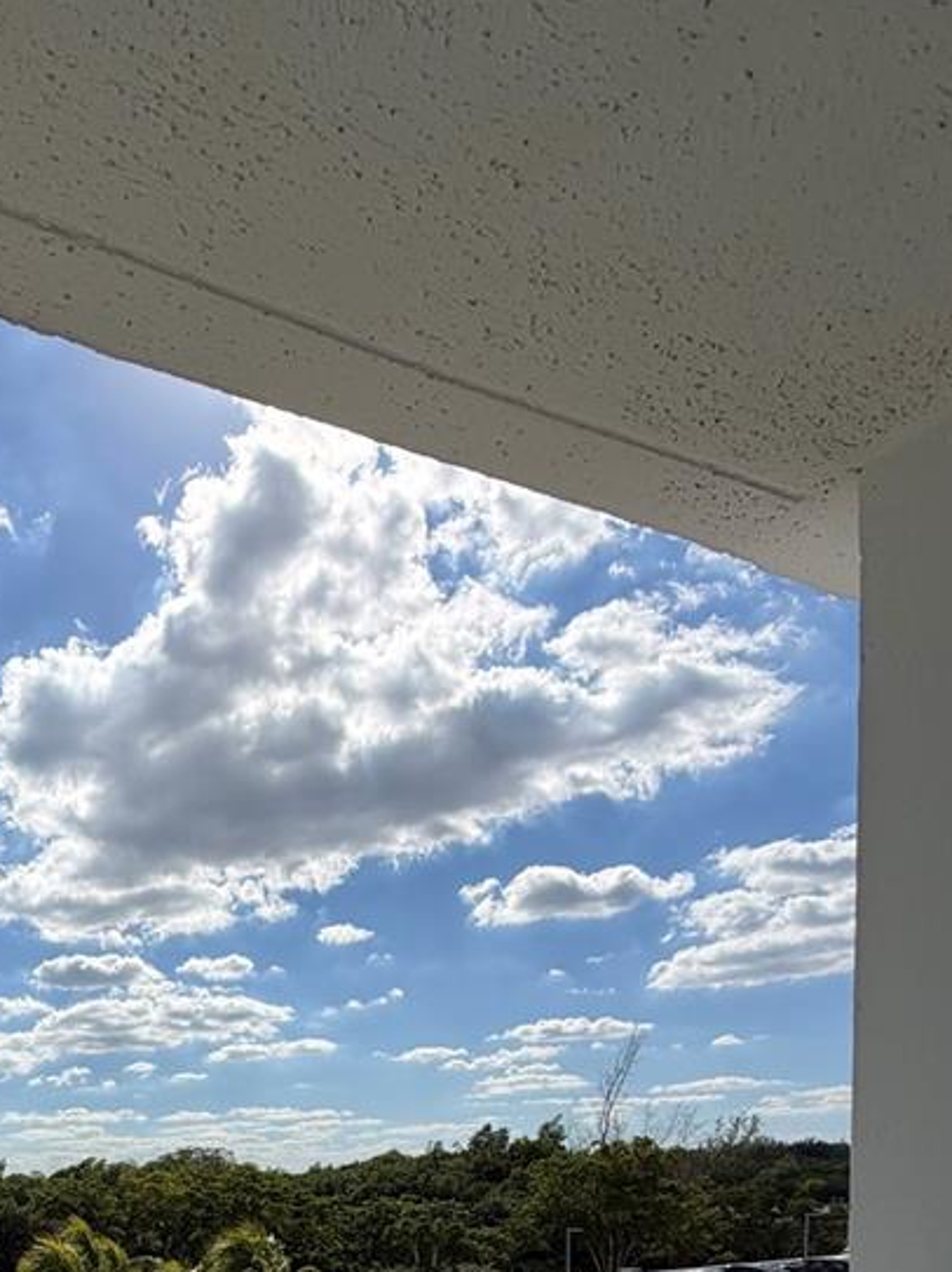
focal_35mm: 31
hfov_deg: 40.8
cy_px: 1270
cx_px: 45
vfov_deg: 48.2
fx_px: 1138
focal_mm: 2.22
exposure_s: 1/2092
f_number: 2.2
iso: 20
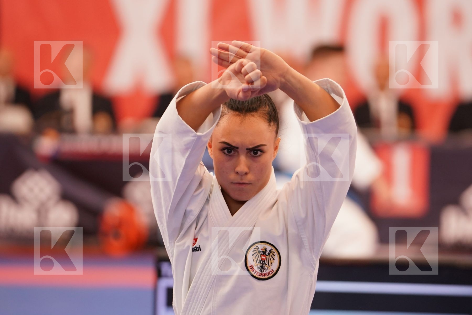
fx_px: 3894
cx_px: 236
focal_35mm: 297
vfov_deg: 4.6
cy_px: 158
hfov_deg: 6.9
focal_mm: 198
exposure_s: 1/500
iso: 1000
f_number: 2.8
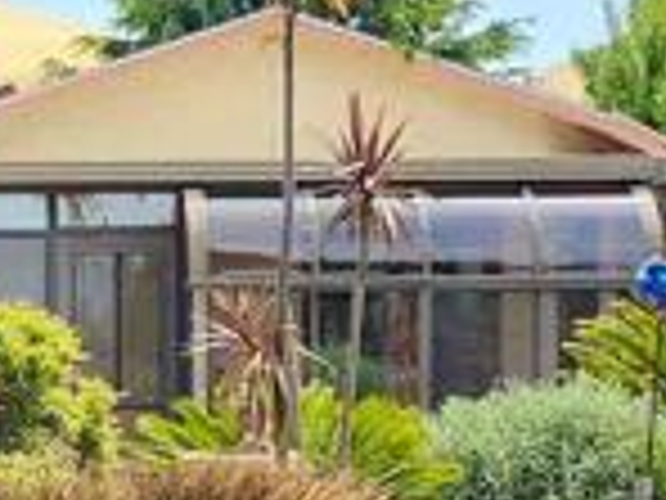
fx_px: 3059
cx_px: 9
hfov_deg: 12.3
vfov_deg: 9.3
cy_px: 338
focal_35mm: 159
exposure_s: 1/591
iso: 12
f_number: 1.8
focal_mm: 6.4
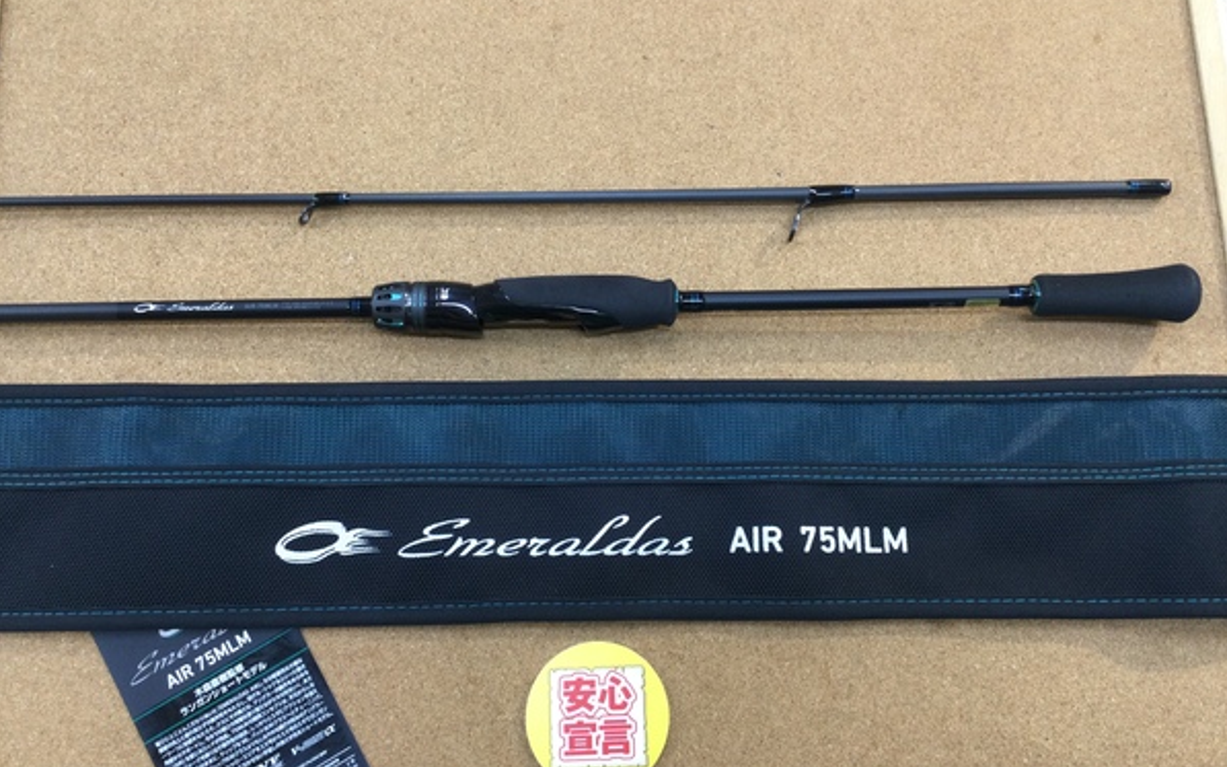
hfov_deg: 58.1
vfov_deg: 38.3
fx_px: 1103
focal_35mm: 33
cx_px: 612
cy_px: 370
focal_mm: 3.3
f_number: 2.4
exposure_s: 1/30
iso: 64
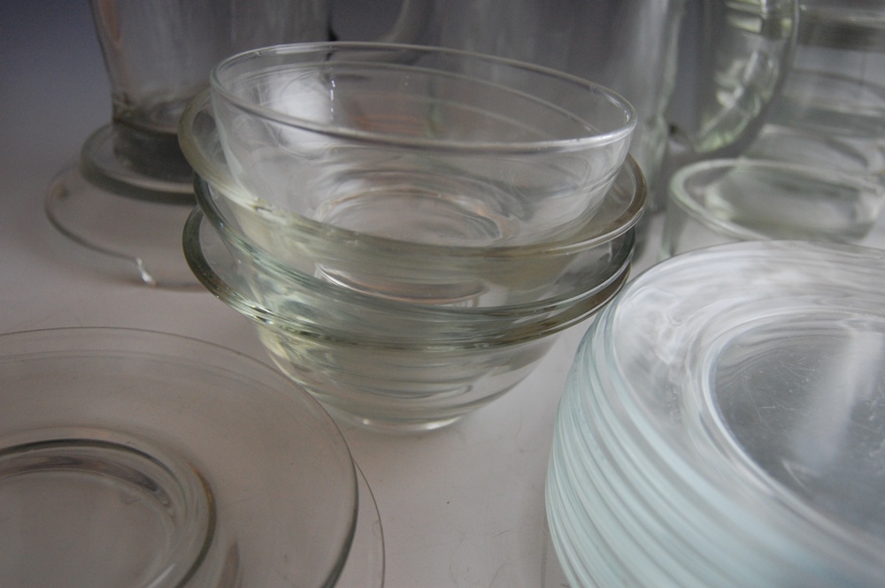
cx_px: 442
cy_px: 294
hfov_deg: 57.3
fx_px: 811
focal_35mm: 33
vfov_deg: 39.9
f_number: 4.5
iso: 800
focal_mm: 22
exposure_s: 1/80
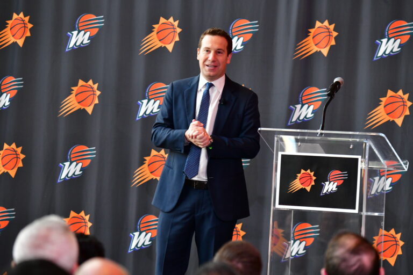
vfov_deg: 6.2
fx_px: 2524
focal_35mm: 220
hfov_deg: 9.4
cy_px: 138
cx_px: 206
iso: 2500
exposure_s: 1/250
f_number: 5.6
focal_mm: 220
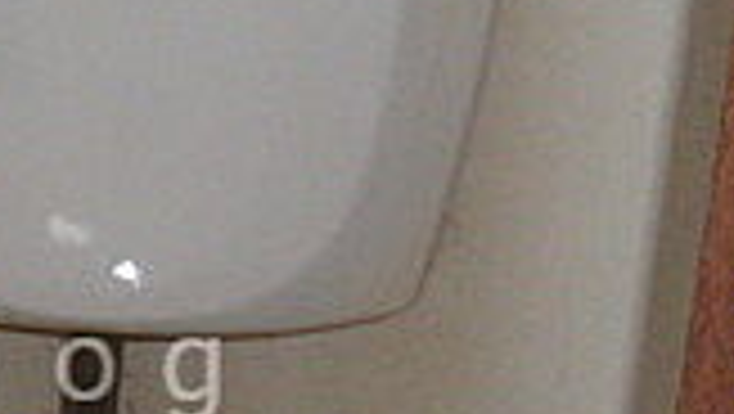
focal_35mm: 158
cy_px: 369
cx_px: -63
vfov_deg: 7.7
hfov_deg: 13.3
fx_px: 3078
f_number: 3.6
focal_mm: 6.42
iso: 400
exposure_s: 1/15
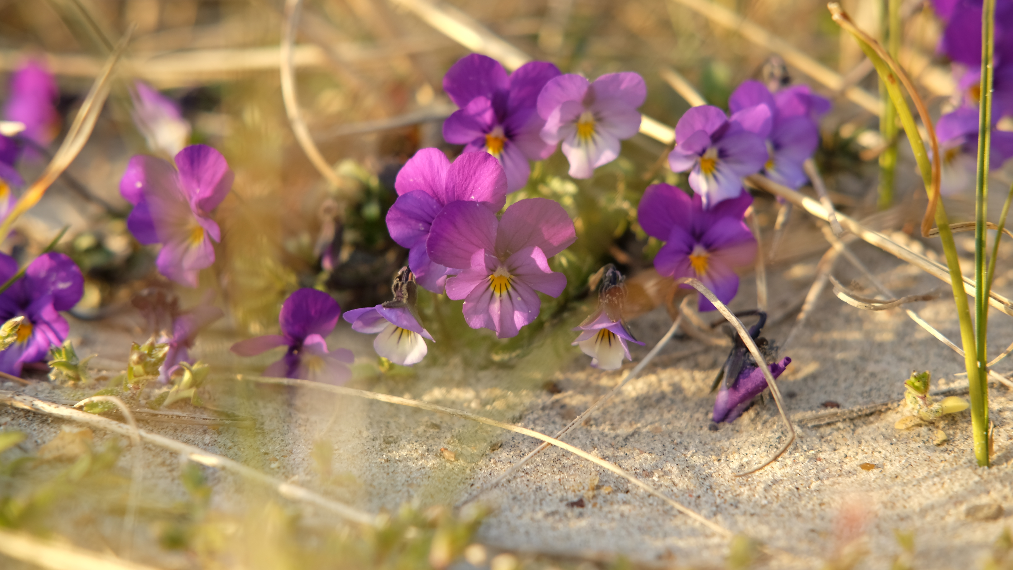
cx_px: 504
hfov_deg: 37.2
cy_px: 240
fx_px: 1504
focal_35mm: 56
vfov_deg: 21.4
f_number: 4
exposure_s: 1/180
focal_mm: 35
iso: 200
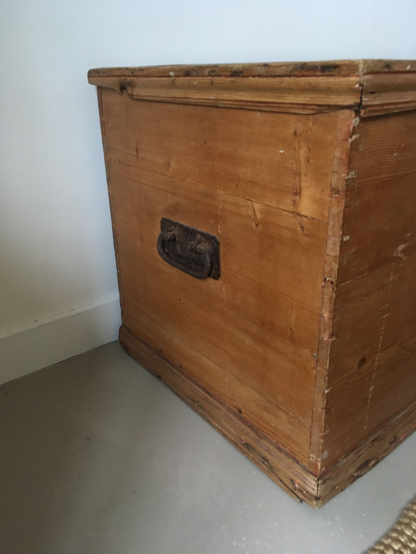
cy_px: 277
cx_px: 208
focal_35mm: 29
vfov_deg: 61.7
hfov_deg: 48.2
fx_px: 465
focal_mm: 4.15
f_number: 2.2
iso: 200
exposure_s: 1/33
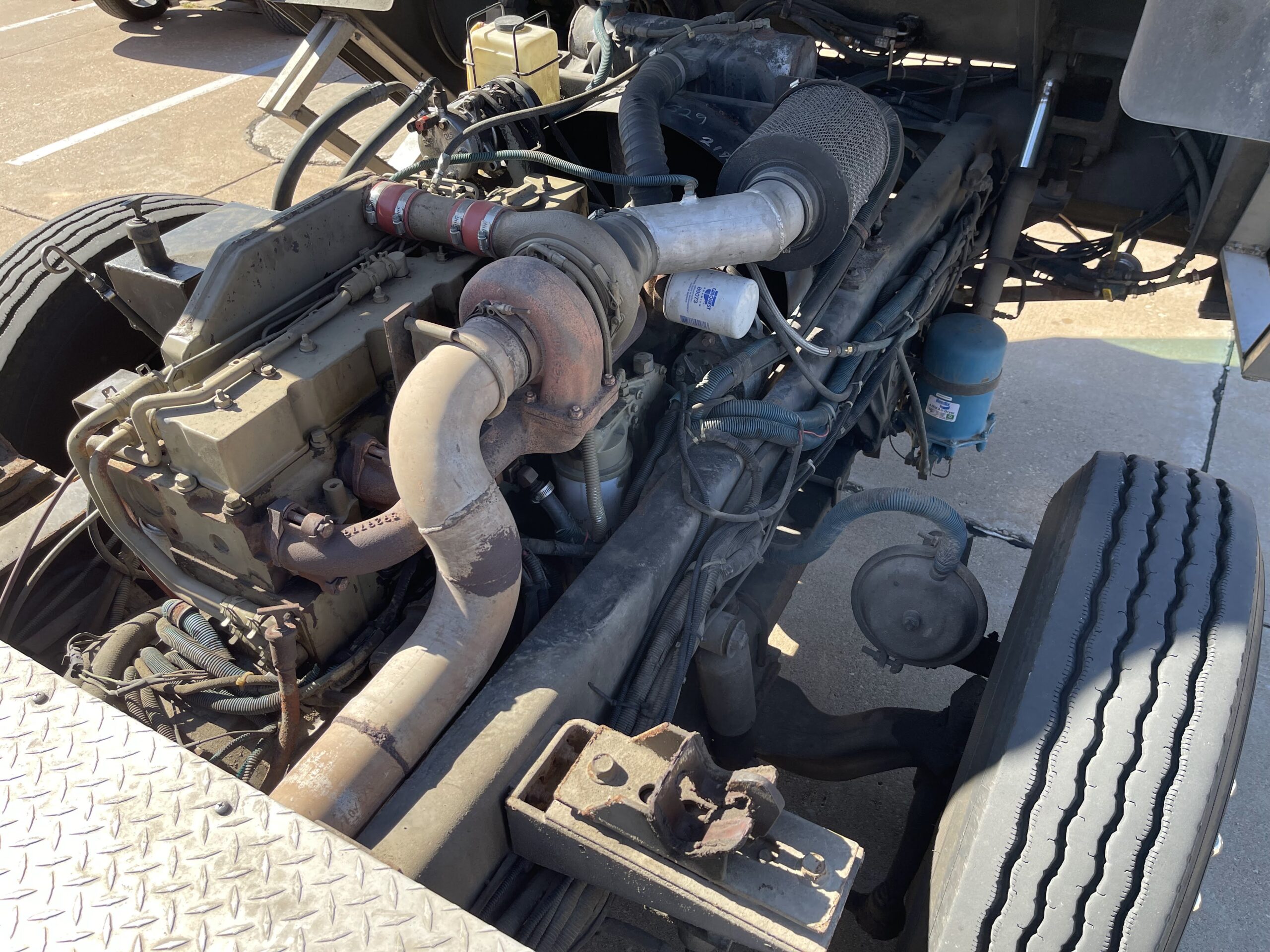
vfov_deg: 53.1
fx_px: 954
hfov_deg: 67.3
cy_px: 476
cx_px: 635
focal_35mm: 26
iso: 32
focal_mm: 5.1
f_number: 1.6
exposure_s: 1/590
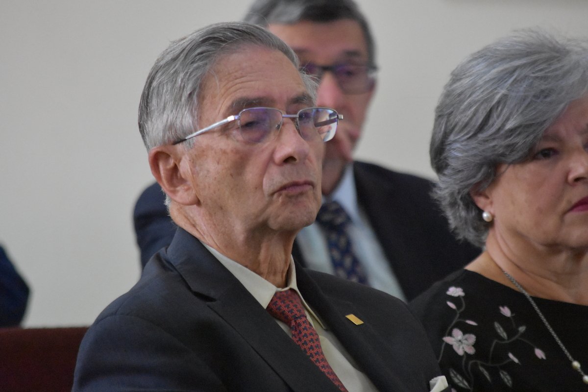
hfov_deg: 5.7
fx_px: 5880
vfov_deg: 3.8
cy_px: 196
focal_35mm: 360
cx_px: 294
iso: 9000
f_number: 5.3
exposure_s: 1/250
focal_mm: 240
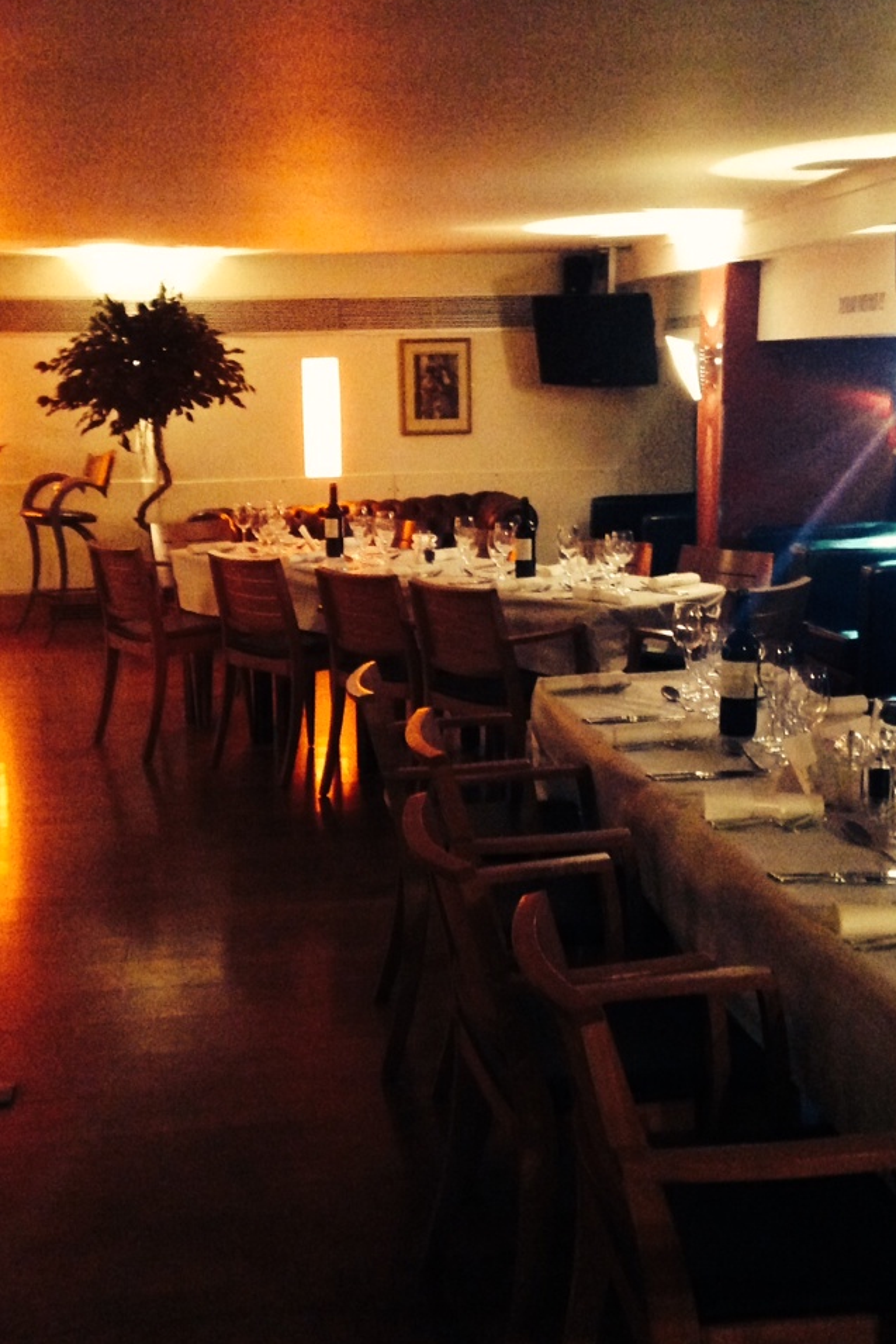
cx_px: 439
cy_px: 671
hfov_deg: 29.3
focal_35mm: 46
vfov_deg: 42.7
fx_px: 1717
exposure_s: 1/15
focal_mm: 4.12
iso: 800
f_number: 2.4
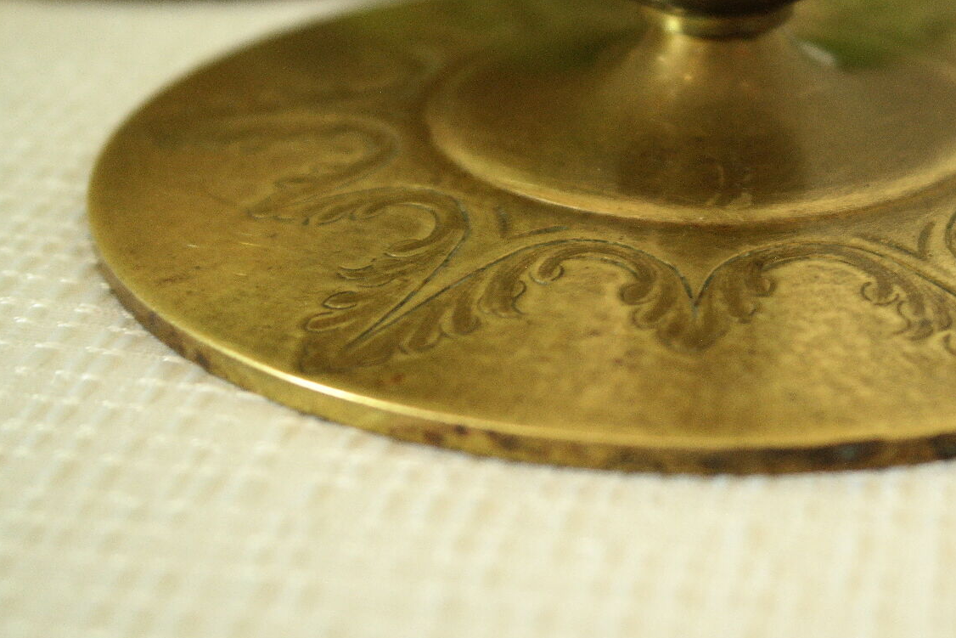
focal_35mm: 89
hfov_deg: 22.7
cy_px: 236
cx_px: 702
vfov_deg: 15.3
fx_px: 2364
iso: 800
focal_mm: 38
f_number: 5.6
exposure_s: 1/40
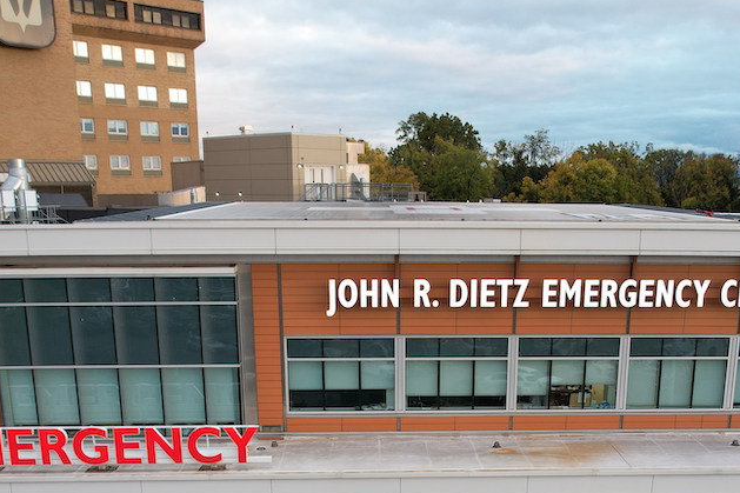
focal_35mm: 42
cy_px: 464
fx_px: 863
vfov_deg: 30.2
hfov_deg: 46.3
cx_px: 421
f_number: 2.8
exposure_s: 1/50
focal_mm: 8.38
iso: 130
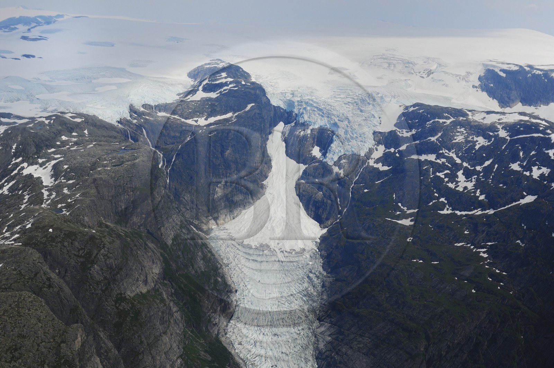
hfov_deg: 46.5
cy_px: 184
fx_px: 645
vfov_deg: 31.8
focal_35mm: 42
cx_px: 277
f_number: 4
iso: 100
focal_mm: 28
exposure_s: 1/4000
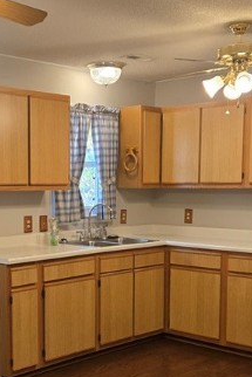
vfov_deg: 34.8
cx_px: 71
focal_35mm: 57
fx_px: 598
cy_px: 242
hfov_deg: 23.6
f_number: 1.8
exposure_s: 1/120
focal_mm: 5.4
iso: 160
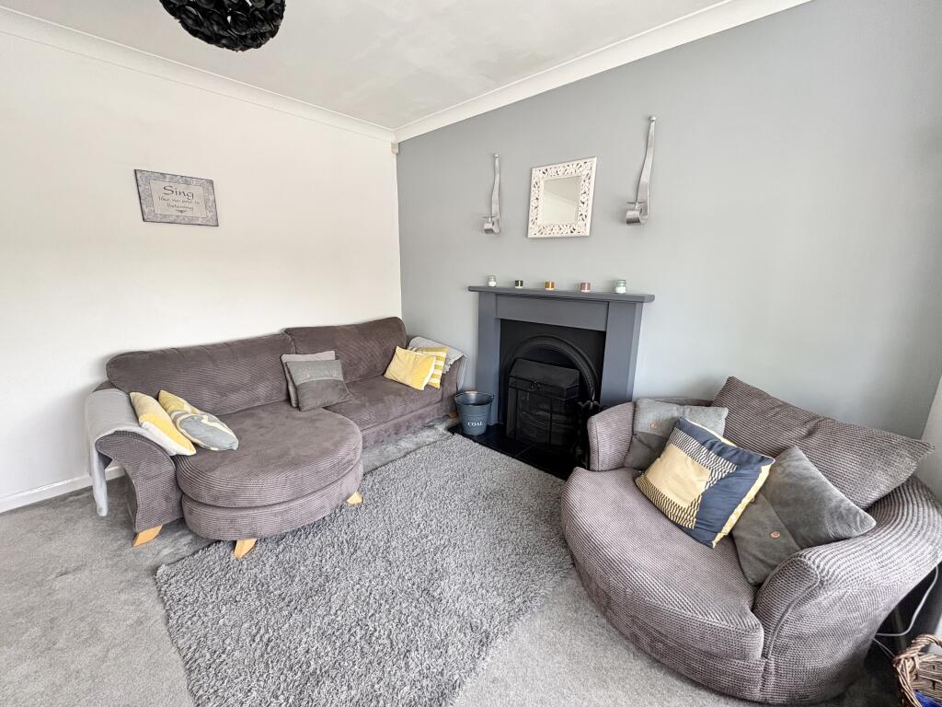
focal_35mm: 14
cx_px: 471
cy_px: 354
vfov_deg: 85.7
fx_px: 381
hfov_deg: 102.1
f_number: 2.2
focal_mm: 2.22
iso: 250
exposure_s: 1/87
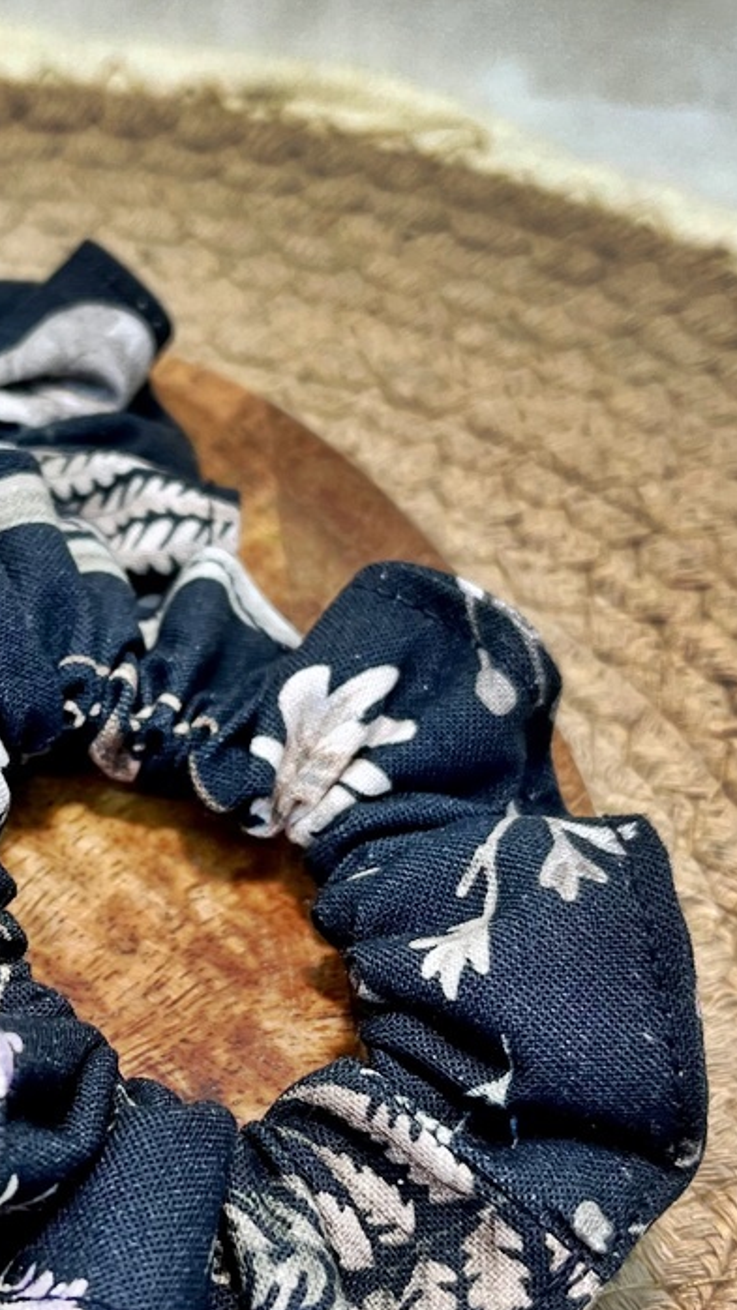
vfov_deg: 38.4
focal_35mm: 54
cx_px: 62
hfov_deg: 21.7
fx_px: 1877
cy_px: 751
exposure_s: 1/121
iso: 64
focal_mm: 5.1
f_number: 1.6
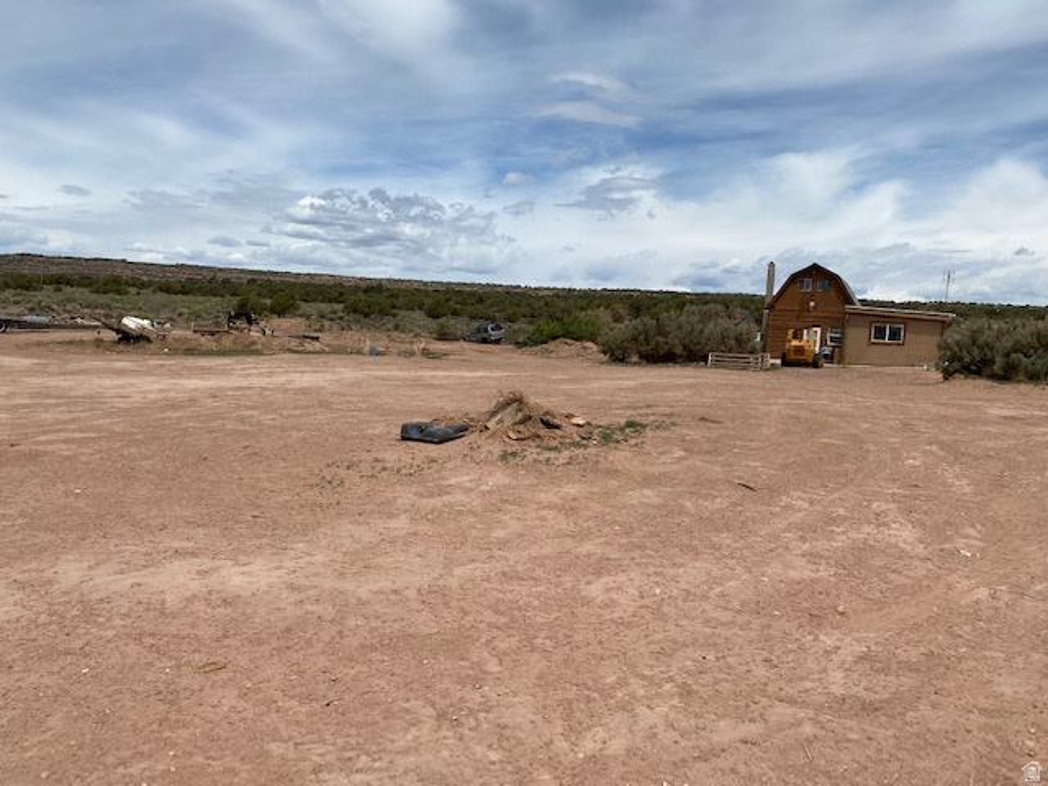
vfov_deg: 53.1
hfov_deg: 67.3
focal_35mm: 26
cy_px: 393
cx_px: 524
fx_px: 787
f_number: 1.8
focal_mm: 4.25
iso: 32
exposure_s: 1/5747
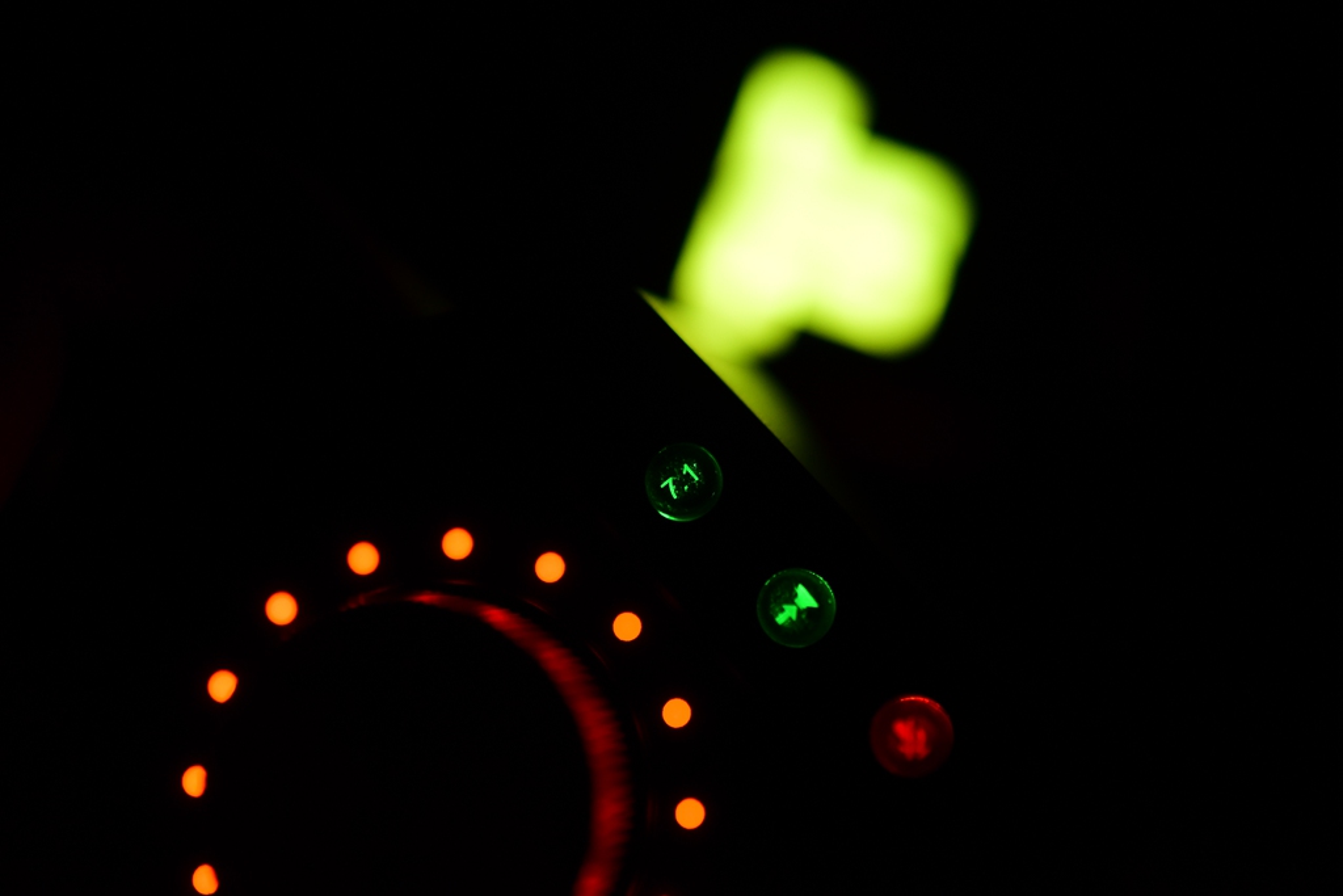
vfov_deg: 22.6
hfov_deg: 33.4
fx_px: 2238
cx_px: 672
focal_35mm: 60
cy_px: 448
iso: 1600
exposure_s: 1/60
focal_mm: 60
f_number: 3.2
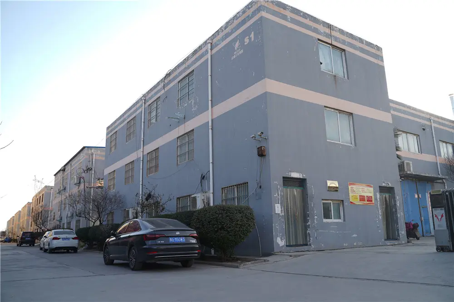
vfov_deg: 46.4
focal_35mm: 28
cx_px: 227
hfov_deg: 65.5
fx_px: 353
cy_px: 151
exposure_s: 1/125
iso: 50
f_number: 4.5
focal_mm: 28
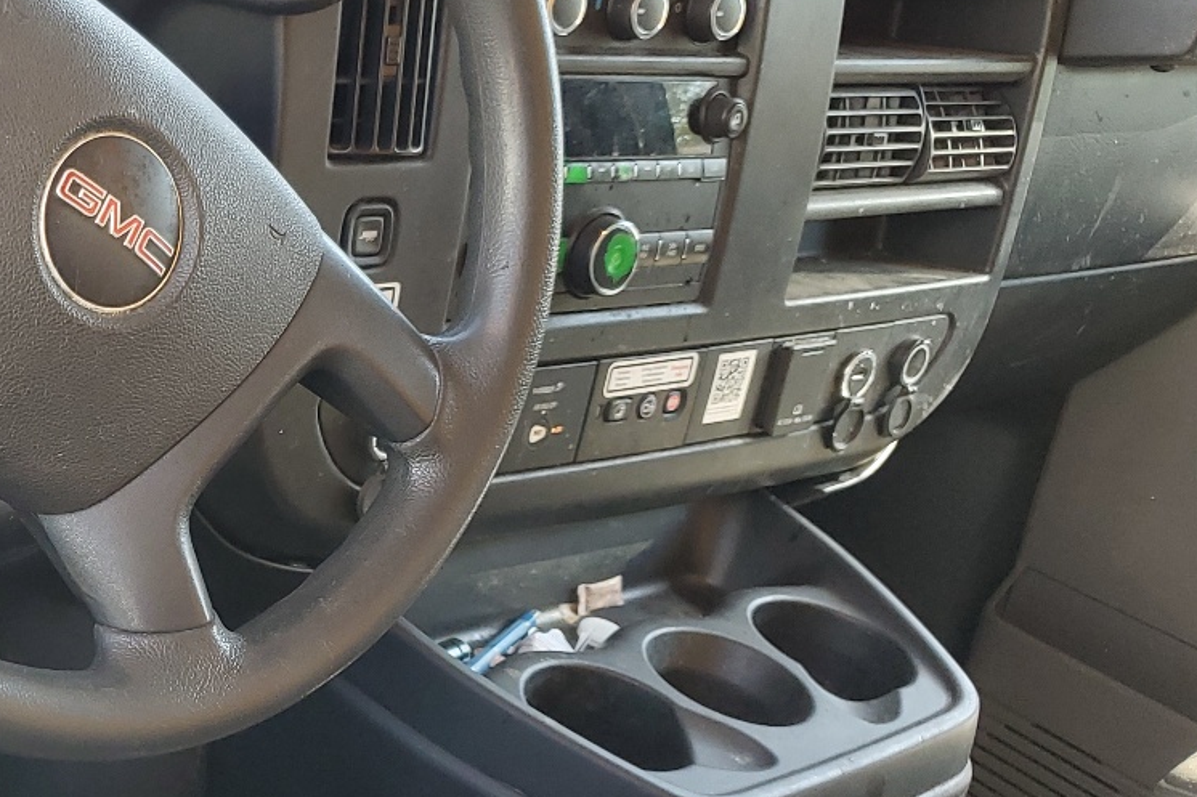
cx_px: -69
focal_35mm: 58
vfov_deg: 23.4
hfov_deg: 31.2
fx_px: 1928
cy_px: 409
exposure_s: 1/120
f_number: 1.5
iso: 56
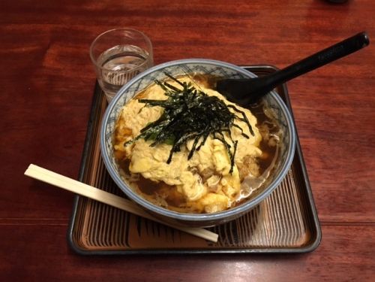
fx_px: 314
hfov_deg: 61.7
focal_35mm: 29
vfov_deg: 48.2
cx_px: 188
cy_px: 141
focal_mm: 4.15
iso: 200
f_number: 2.2
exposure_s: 1/24
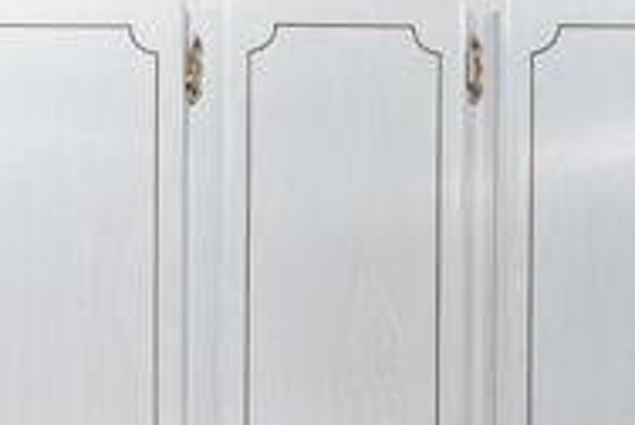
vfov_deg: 13.5
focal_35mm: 87
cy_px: 848
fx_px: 1537
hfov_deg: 22.6
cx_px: 24
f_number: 6.3
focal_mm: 16
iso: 200
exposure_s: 2.5
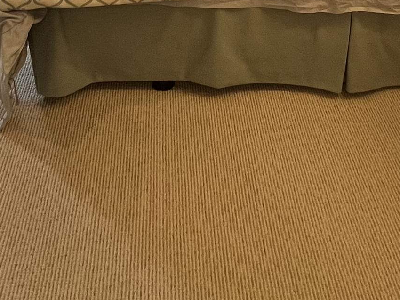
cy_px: -218
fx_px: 543
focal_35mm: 47
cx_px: 217
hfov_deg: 40.4
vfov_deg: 21.8
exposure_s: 1/120
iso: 125
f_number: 1.8
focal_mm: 1.57
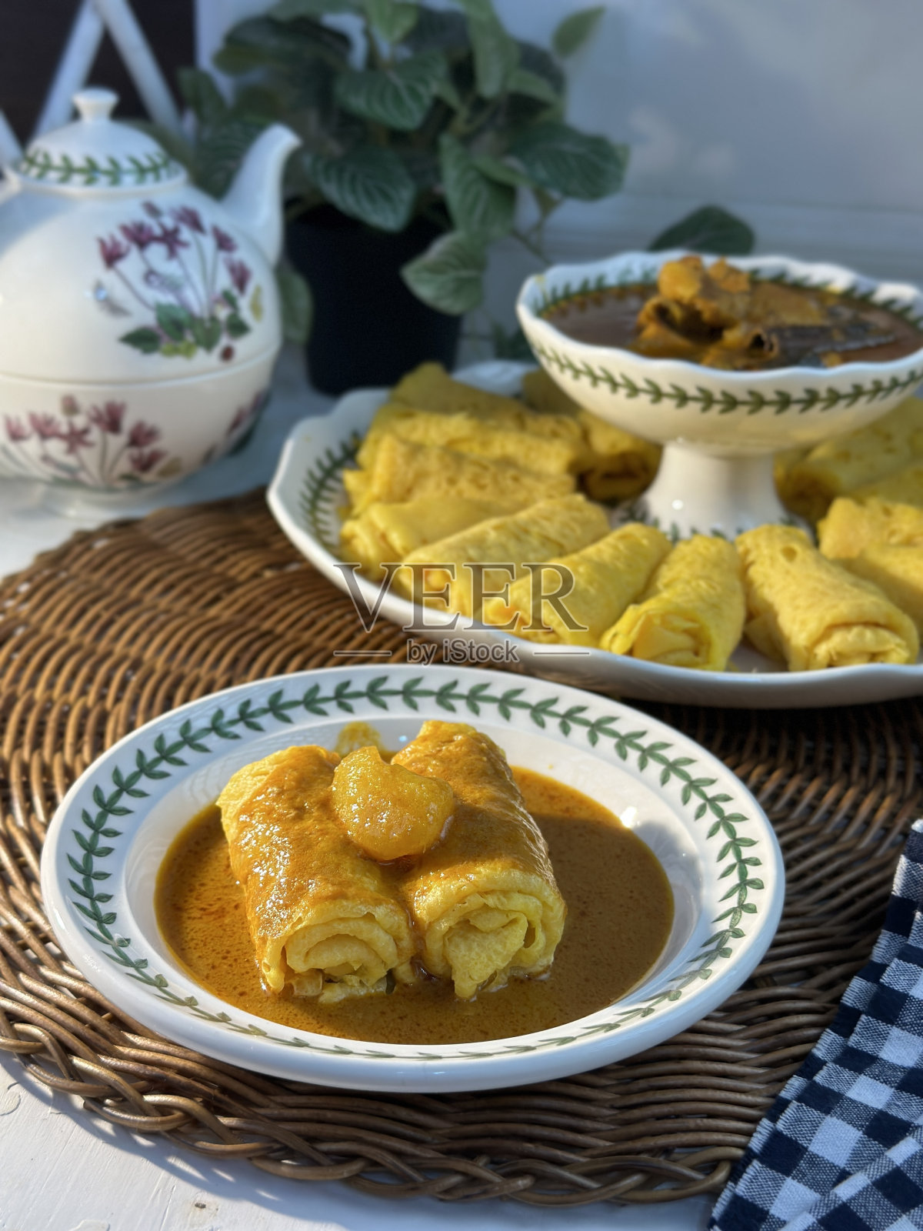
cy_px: 616
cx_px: 462
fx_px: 1706
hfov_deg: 30.3
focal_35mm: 48
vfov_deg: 39.7
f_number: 1.78
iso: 80
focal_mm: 6.86
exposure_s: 1/181
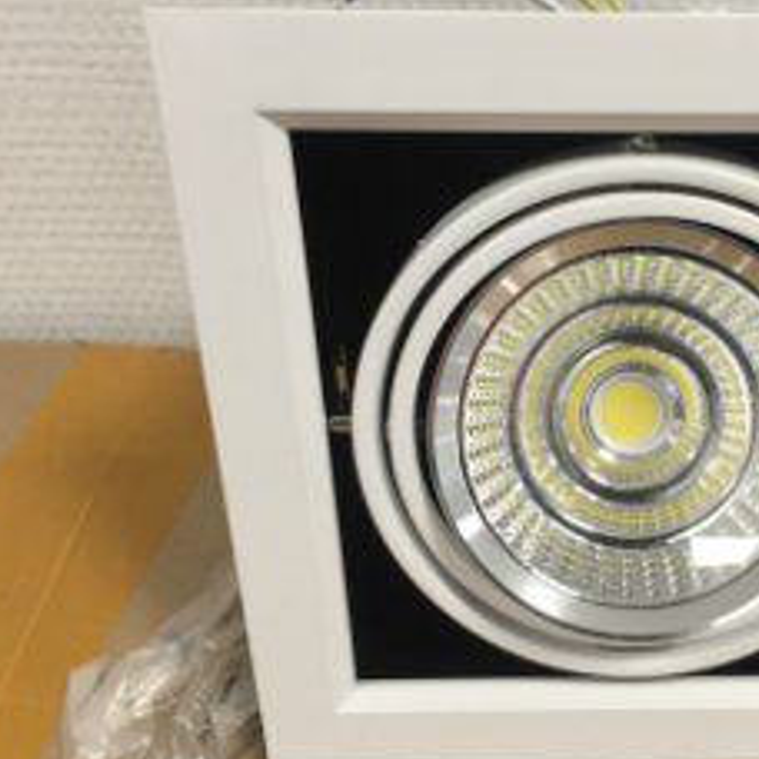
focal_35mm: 45
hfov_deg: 36.1
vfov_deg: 37.5
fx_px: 1116
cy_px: 389
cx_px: 626
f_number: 2.2
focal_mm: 4.15
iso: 160
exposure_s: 1/33
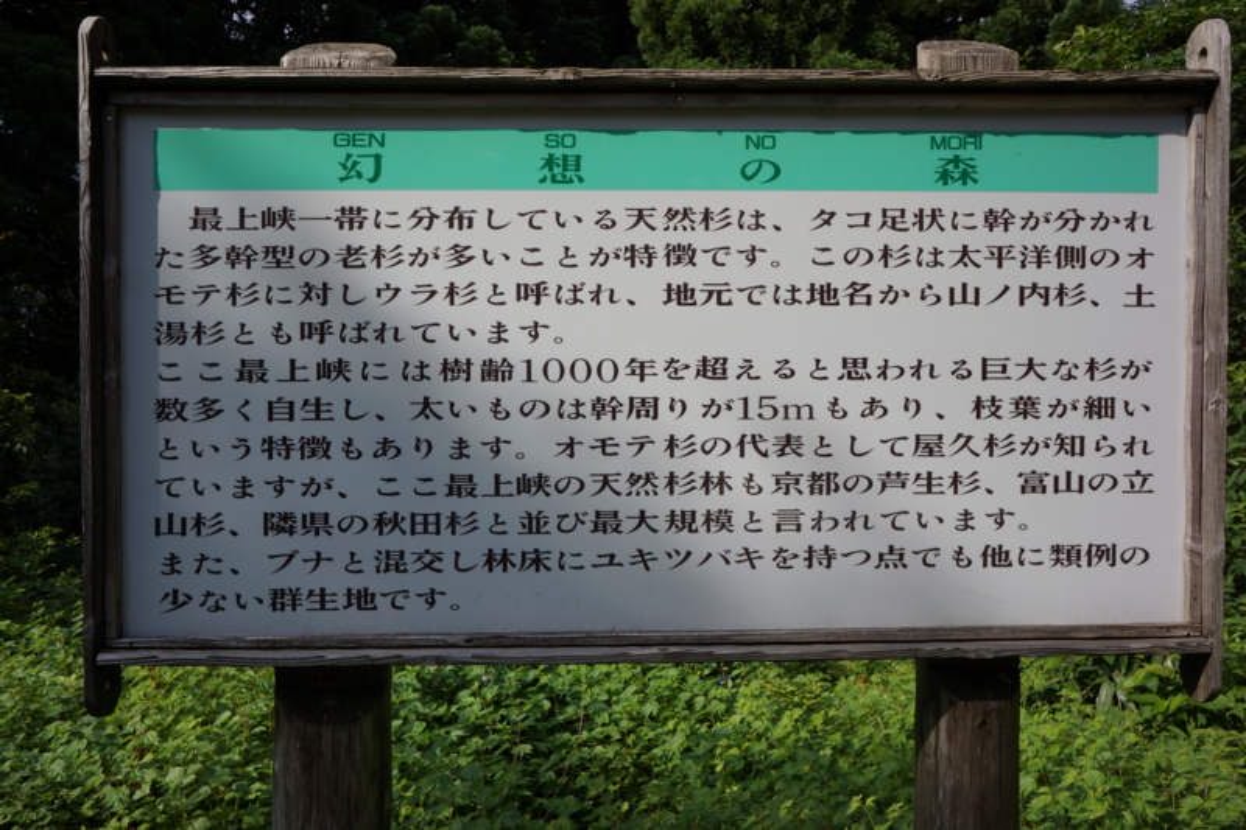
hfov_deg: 61.9
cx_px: 623
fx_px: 1038
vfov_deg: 43.6
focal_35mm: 30
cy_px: 415
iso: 100
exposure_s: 1/250
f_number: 8
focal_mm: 20
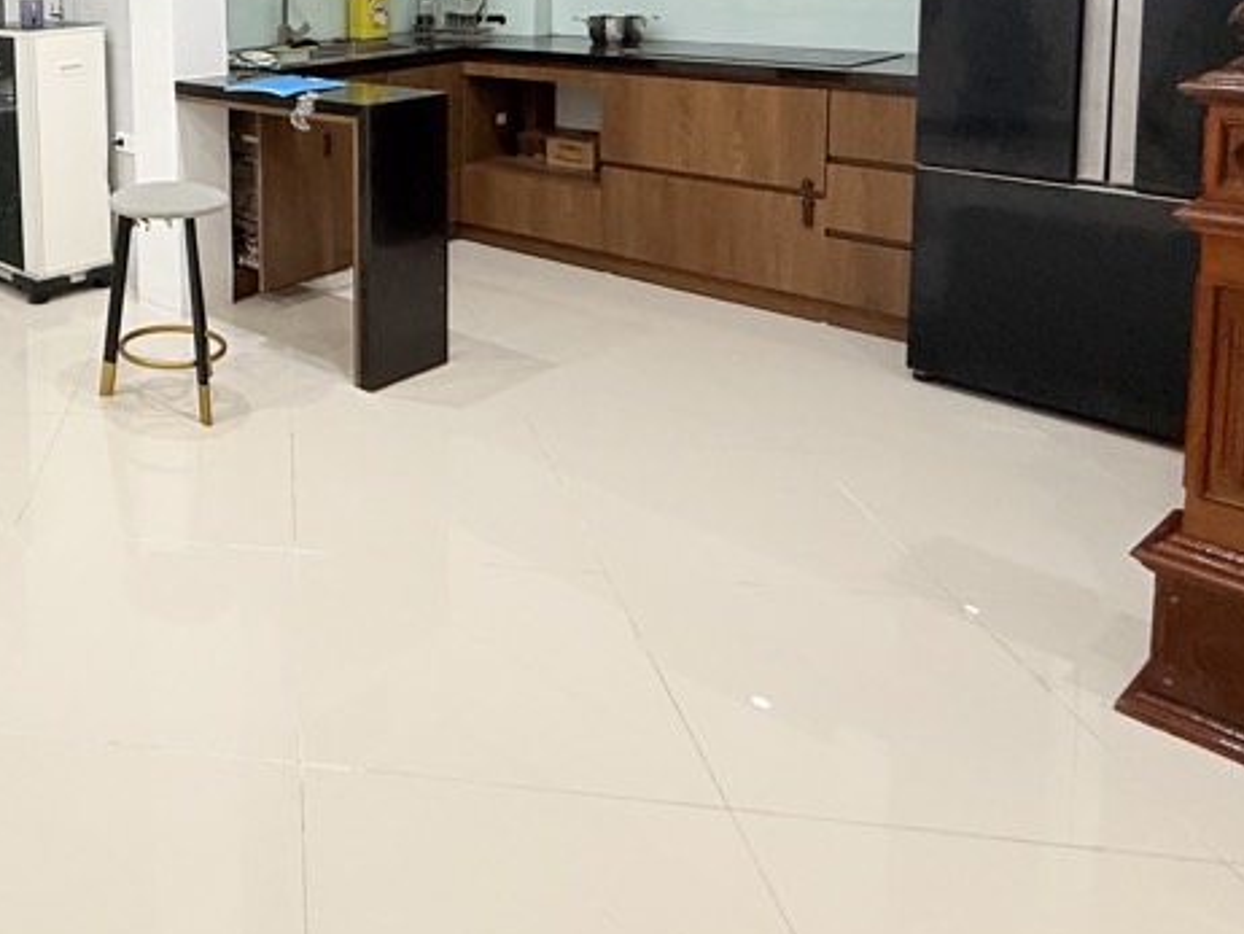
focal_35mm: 31
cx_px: 65
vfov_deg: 40.9
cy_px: 46
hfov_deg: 49.9
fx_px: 1115
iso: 250
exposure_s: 1/100
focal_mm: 2.22
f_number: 2.2
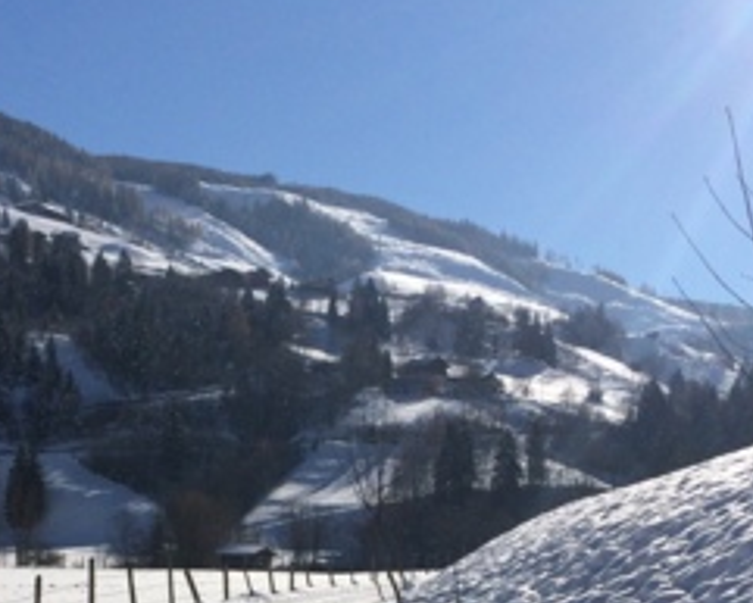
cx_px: 270
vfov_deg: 21.1
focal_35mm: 69
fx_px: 1538
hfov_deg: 27.4
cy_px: 656
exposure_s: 1/8264
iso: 40
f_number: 2.2
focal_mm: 4.15
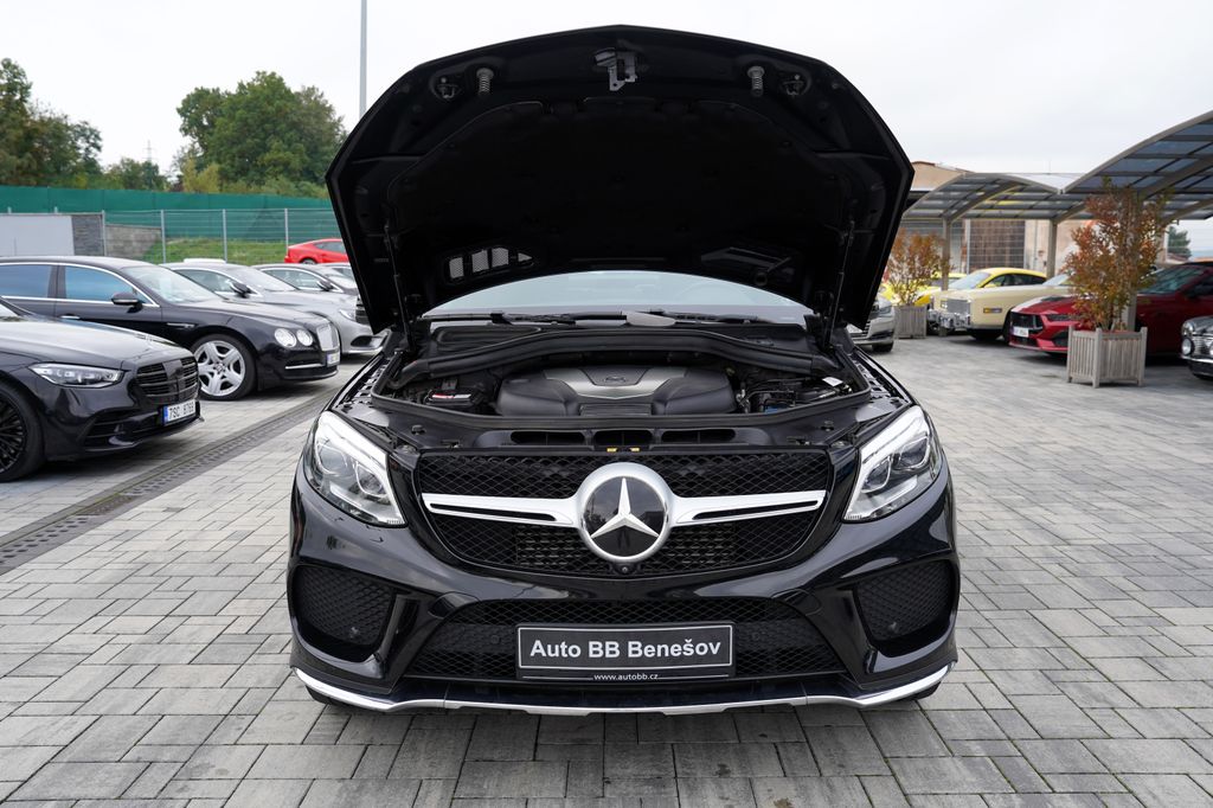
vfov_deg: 44.9
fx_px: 977
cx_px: 606
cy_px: 404
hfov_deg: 63.7
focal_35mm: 29
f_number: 5
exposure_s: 1/100
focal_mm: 29
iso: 100
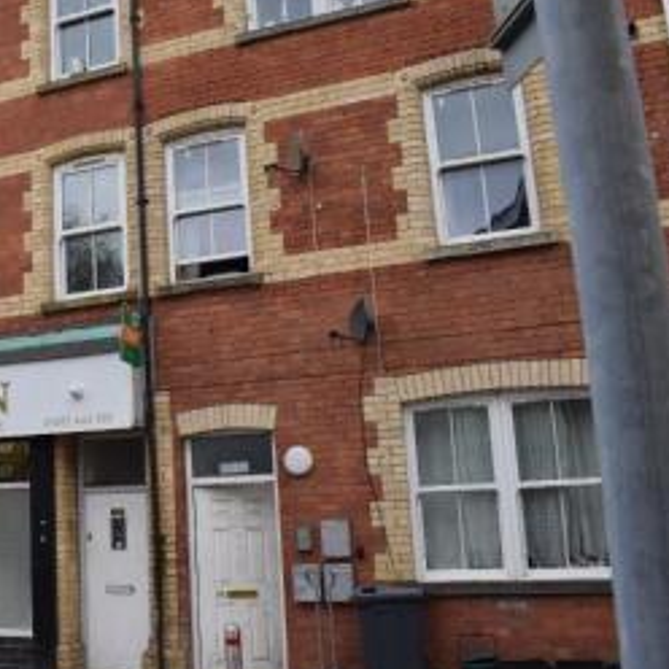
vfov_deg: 38.3
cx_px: 35
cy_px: 312
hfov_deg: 35.5
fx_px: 962
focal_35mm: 44
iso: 200
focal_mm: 18
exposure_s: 1/250
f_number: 8
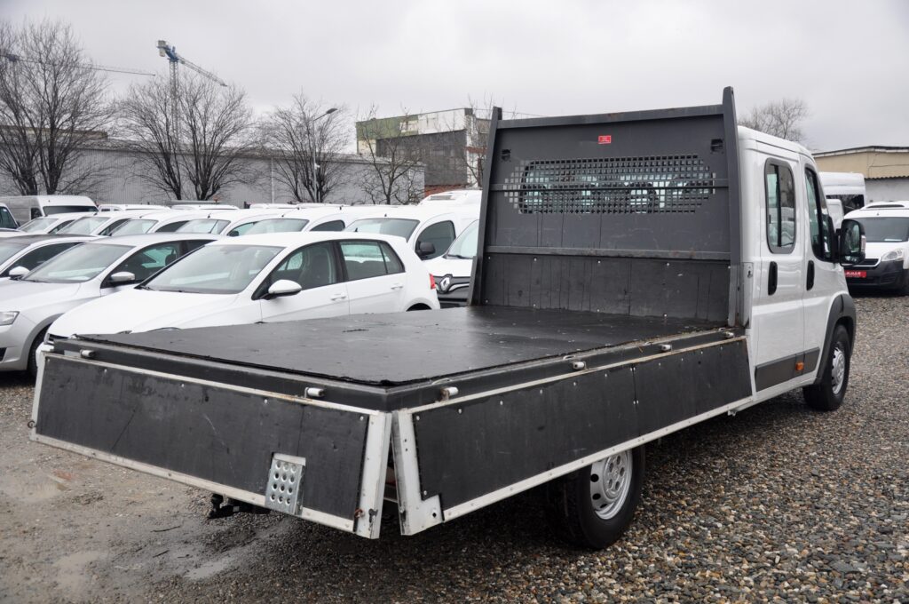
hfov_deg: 53.2
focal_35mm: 36
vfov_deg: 36.8
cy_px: 302
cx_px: 454
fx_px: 908
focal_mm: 24
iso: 500
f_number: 4.5
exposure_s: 1/80
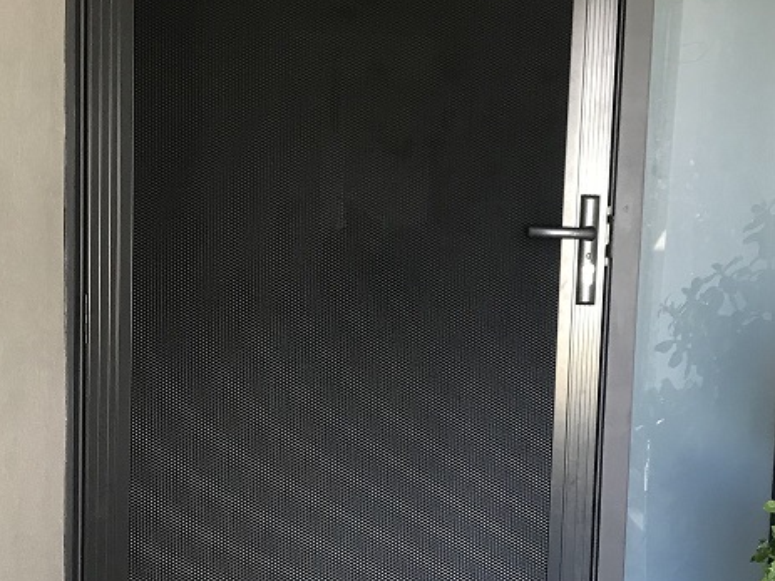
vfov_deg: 24.0
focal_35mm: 61
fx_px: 1365
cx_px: 418
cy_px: 350
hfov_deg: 31.7
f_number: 1.8
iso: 40
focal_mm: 3.99
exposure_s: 1/33
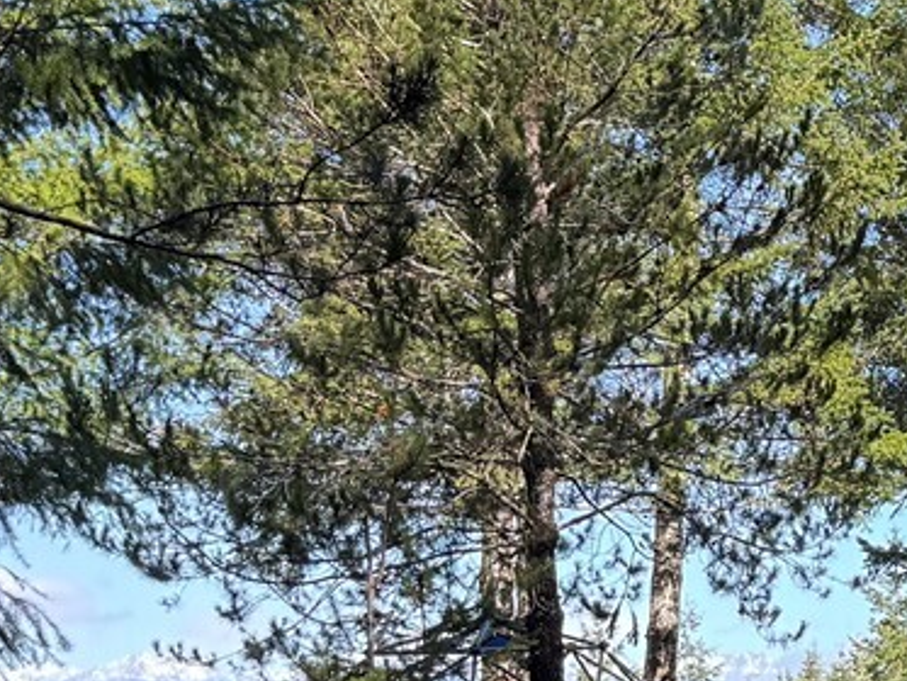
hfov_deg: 18.4
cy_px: 533
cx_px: 980
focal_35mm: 103
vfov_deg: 14.3
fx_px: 2700
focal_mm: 6.76
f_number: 1.78
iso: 80
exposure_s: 1/621
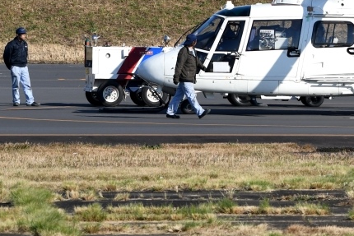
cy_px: 25
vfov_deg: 1.8
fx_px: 7721
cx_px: 362
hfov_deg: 2.6
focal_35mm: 785
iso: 400
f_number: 8
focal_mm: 220
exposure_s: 1/1000
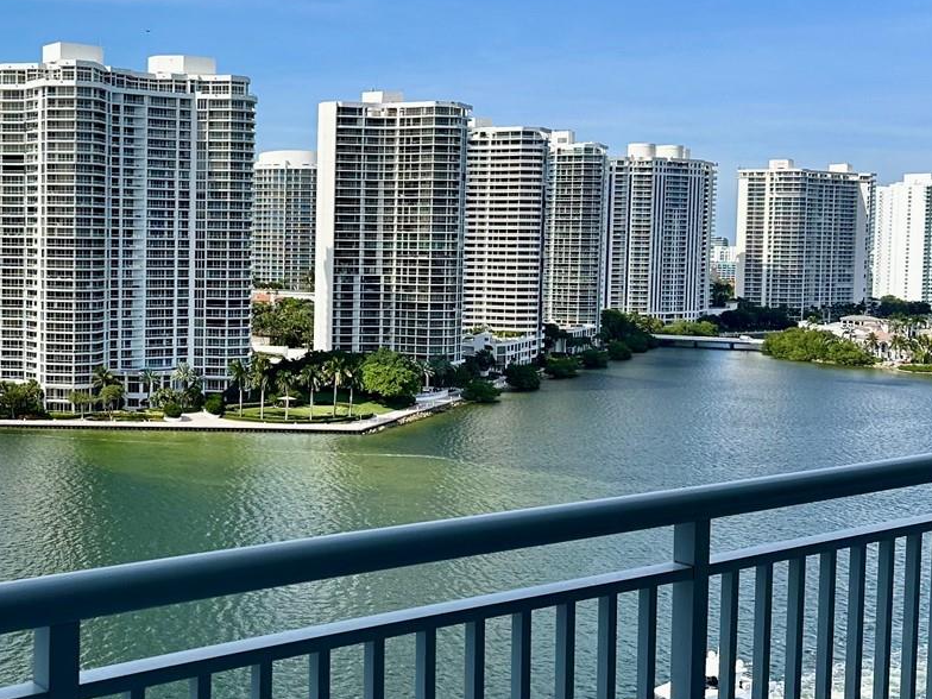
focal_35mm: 49
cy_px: 303
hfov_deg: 37.5
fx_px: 1319
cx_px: 188
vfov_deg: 29.6
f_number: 1.78
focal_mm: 6.86
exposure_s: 1/5525
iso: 80
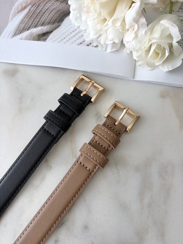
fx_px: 183
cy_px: 122
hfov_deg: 53.1
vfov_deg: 67.3
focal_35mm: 26
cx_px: 92
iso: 32
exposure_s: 1/122
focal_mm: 5.96
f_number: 1.6
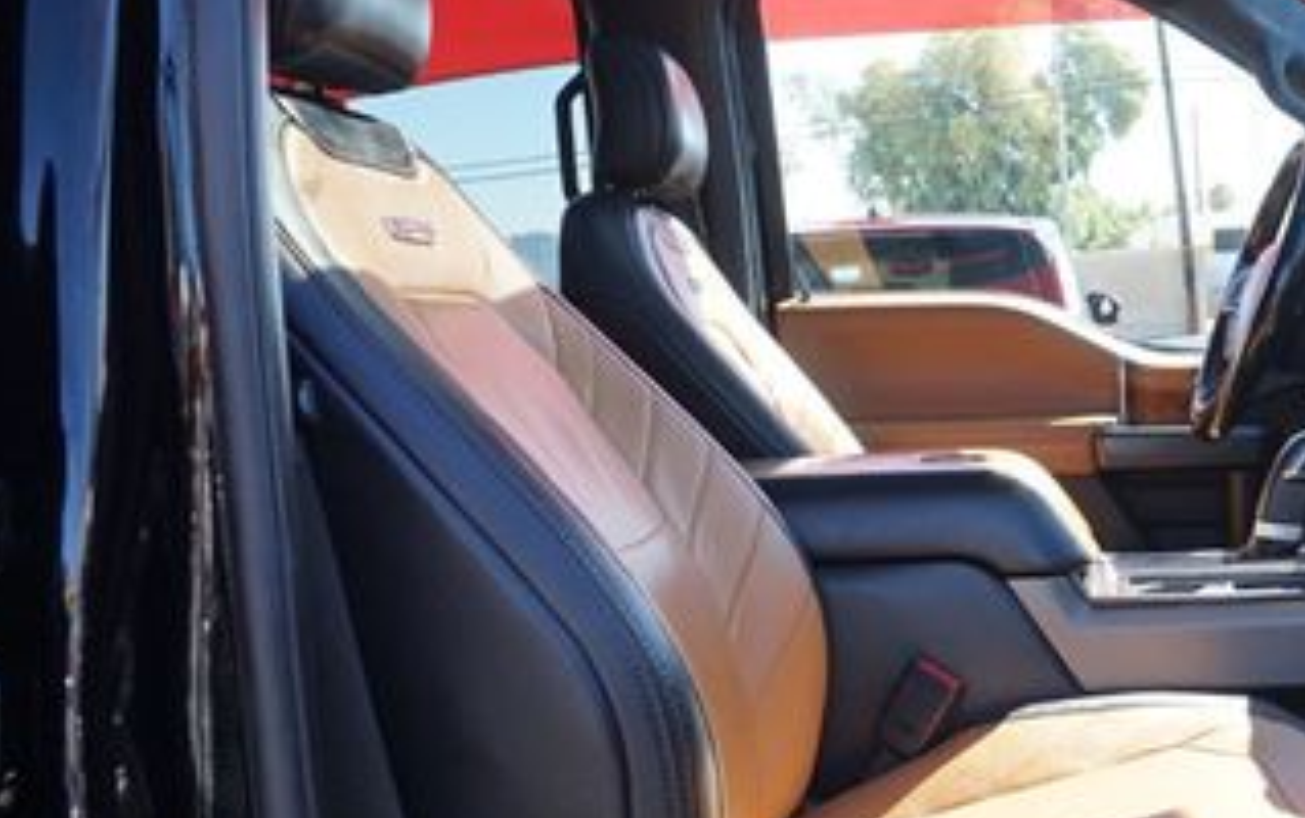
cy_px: 434
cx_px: 1019
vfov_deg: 26.4
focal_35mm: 49
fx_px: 1744
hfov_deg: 39.6
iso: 100
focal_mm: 16
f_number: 4.5
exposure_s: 1/80
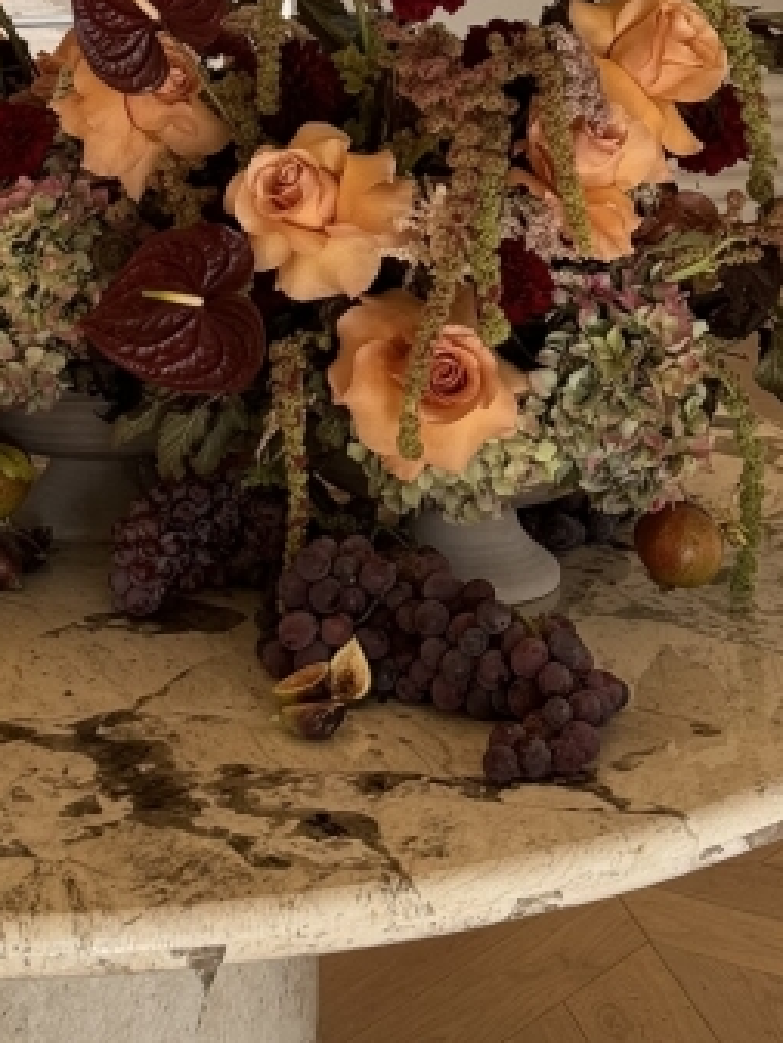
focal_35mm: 114
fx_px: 3436
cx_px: 158
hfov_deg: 12.9
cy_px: -145
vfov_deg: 16.7
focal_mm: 6.76
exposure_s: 1/685
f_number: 1.78
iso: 64
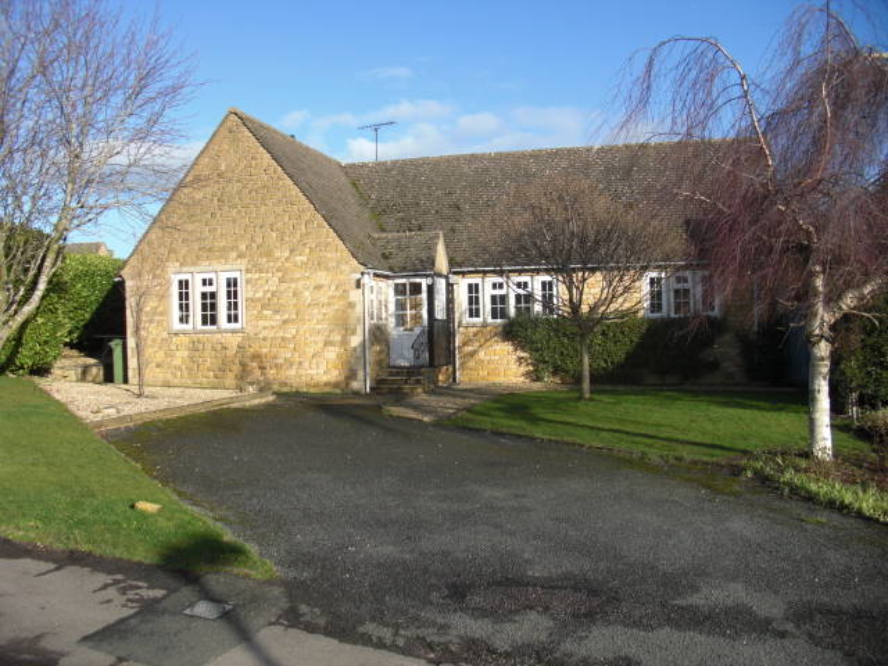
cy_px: 333
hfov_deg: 51.4
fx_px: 924
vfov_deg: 39.7
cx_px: 444
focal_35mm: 36
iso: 50
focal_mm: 6.3
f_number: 2.8
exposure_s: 1/800
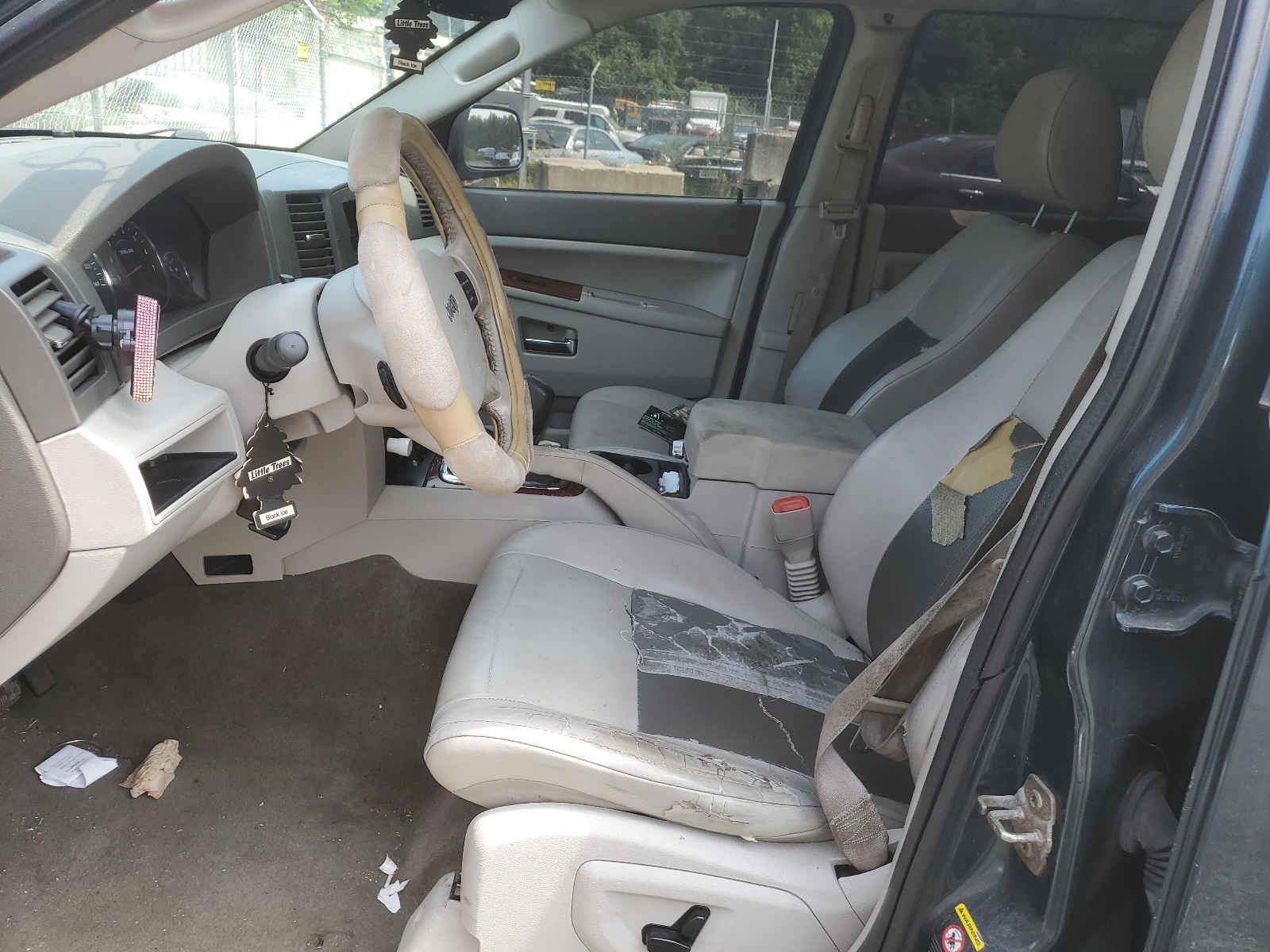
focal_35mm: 26
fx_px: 954
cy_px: 476
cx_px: 635
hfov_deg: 67.3
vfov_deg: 53.1
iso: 50
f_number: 1.5
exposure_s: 1/400
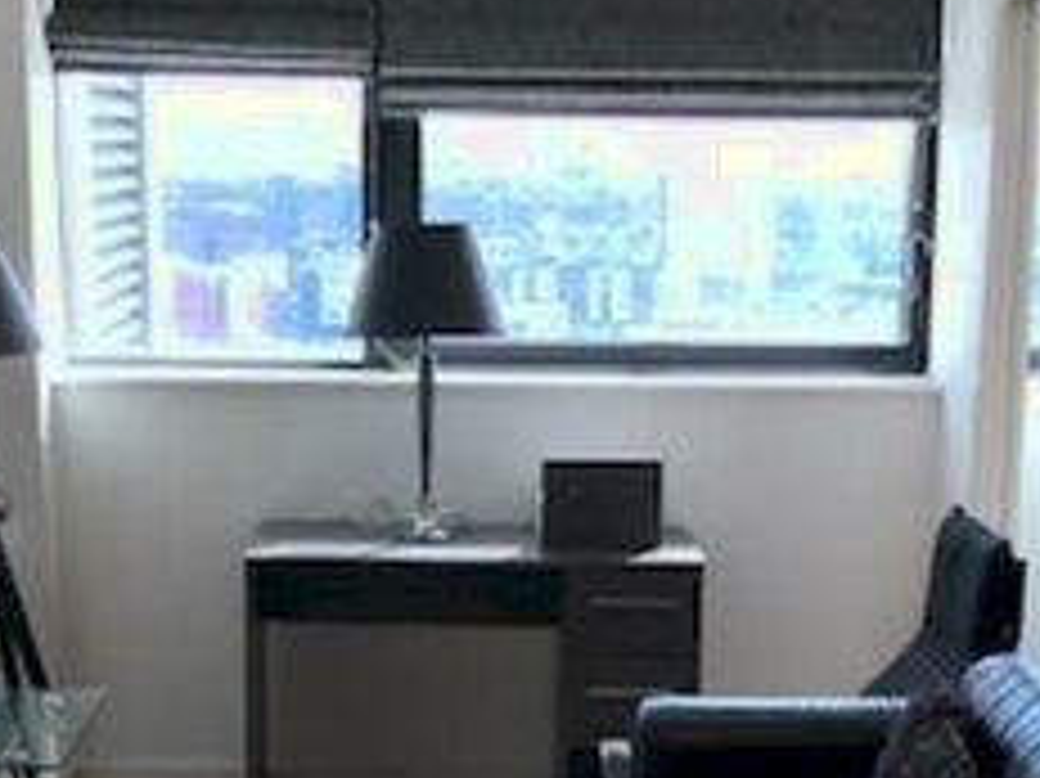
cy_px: 713
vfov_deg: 17.1
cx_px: 576
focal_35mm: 85
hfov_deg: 23.0
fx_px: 2552
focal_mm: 3.99
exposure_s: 1/102
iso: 20
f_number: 1.8
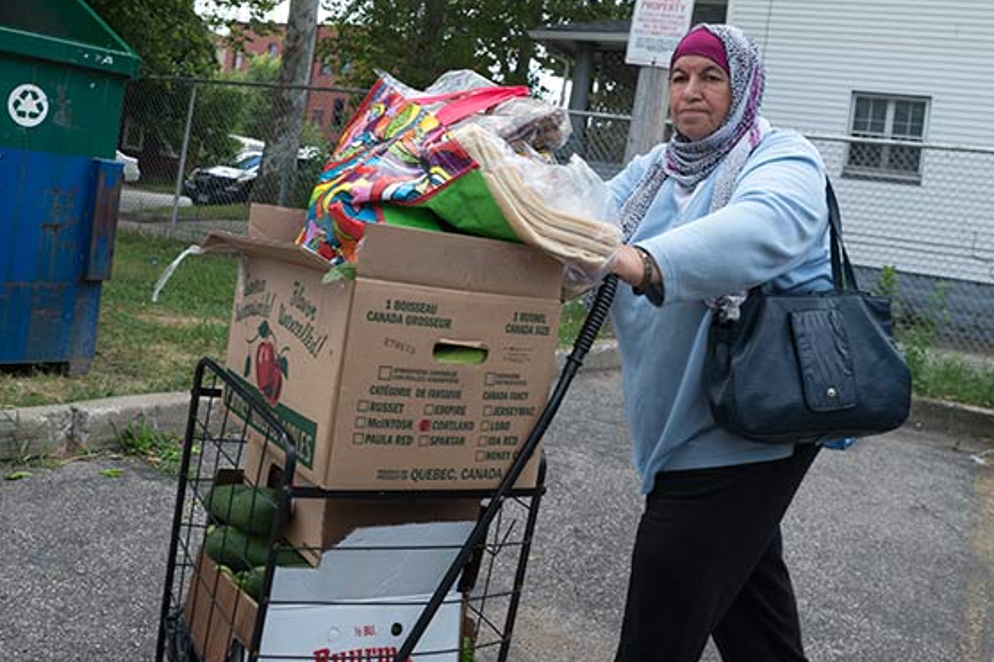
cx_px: 491
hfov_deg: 71.5
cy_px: 326
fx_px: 690
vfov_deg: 51.3
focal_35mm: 25
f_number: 8
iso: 400
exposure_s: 1/250
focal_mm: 24
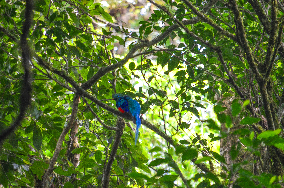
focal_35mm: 450
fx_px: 3543
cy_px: 94
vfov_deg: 3.0
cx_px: 142
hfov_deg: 4.6
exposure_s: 1/125
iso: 800
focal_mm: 300
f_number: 5.6
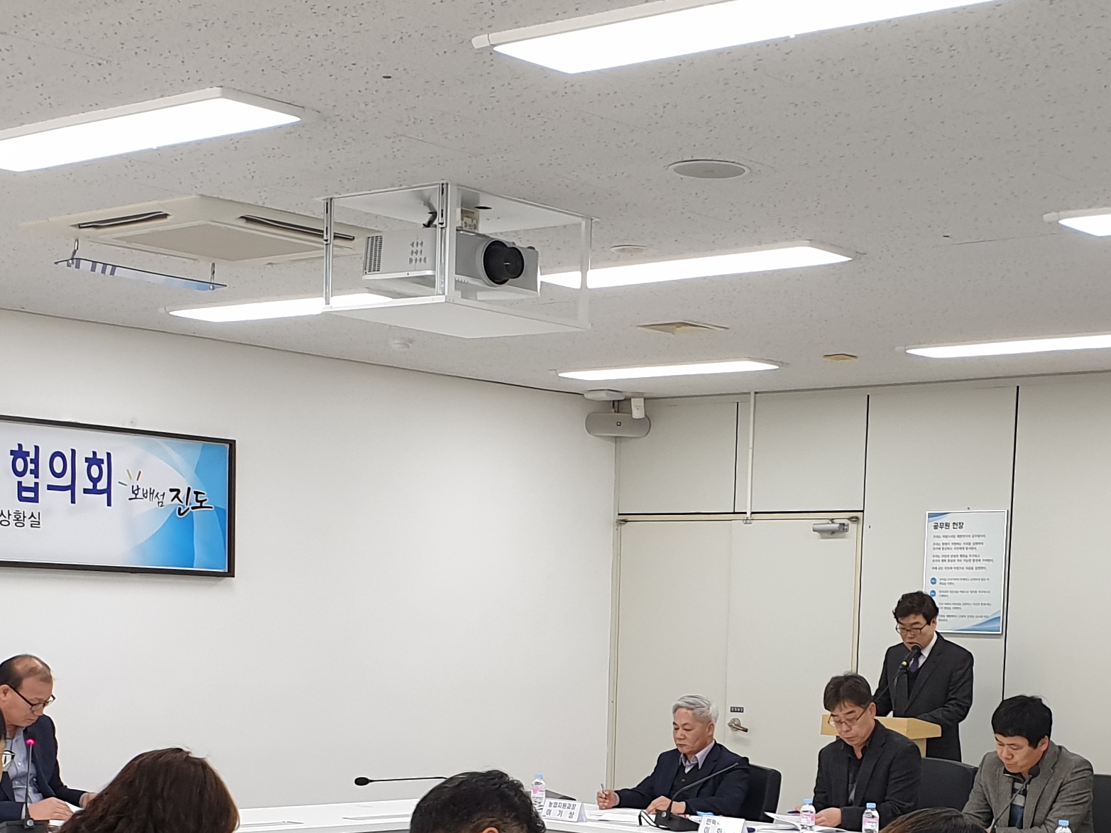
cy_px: 807
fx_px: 2150
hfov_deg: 28.9
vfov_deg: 21.3
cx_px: 635
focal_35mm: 67
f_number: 2.4
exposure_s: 1/60
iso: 100
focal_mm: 4.3
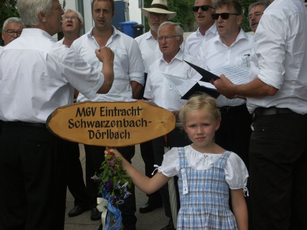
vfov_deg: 14.6
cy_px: 115
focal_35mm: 101
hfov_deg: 19.4
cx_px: 154
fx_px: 896
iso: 64
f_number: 8
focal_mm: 25.95
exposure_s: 1/100
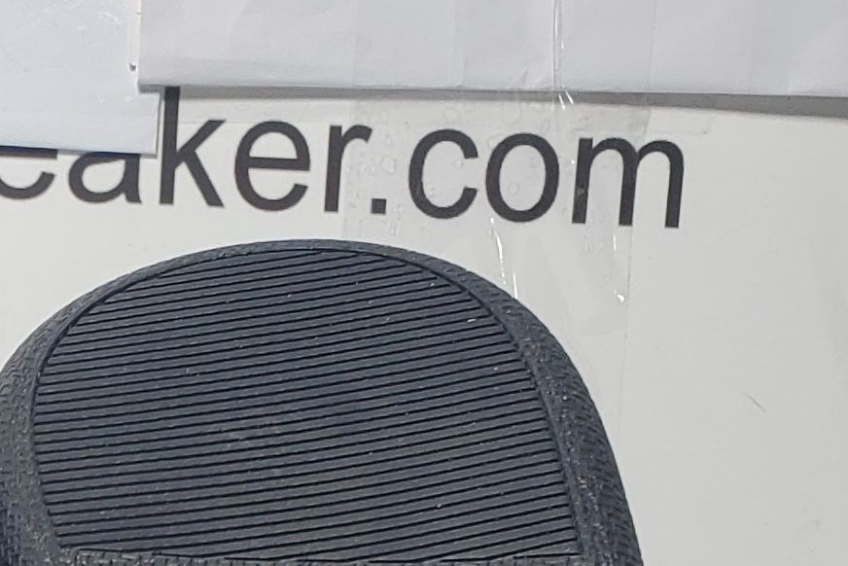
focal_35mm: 125
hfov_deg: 16.2
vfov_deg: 10.0
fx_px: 2945
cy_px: 1200
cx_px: 70
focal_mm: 4.3
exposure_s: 1/158
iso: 50
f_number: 2.4
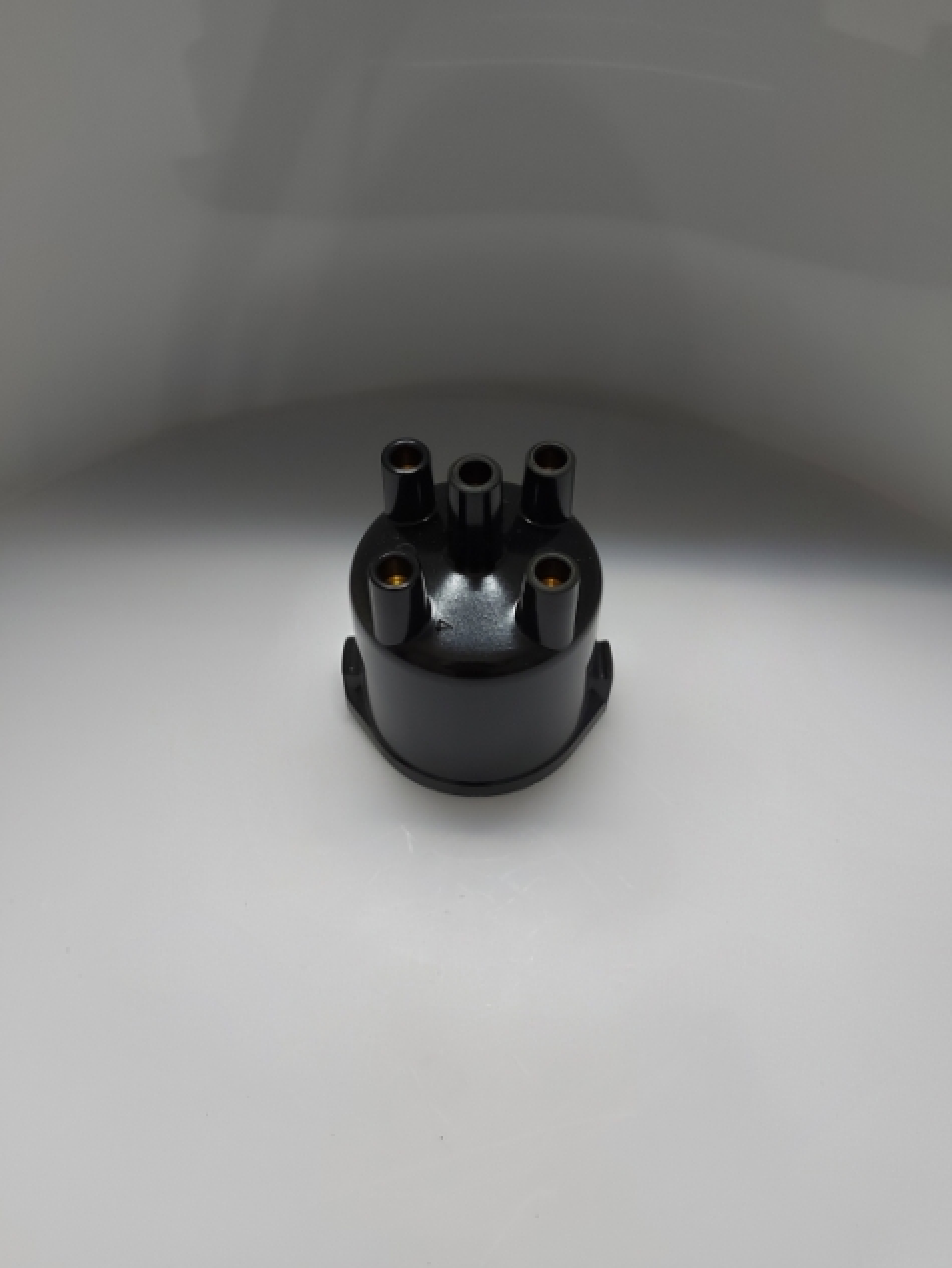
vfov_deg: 71.6
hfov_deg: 56.8
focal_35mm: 24
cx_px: 476
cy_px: 634
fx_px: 880
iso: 250
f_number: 1.8
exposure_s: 1/50
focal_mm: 5.23
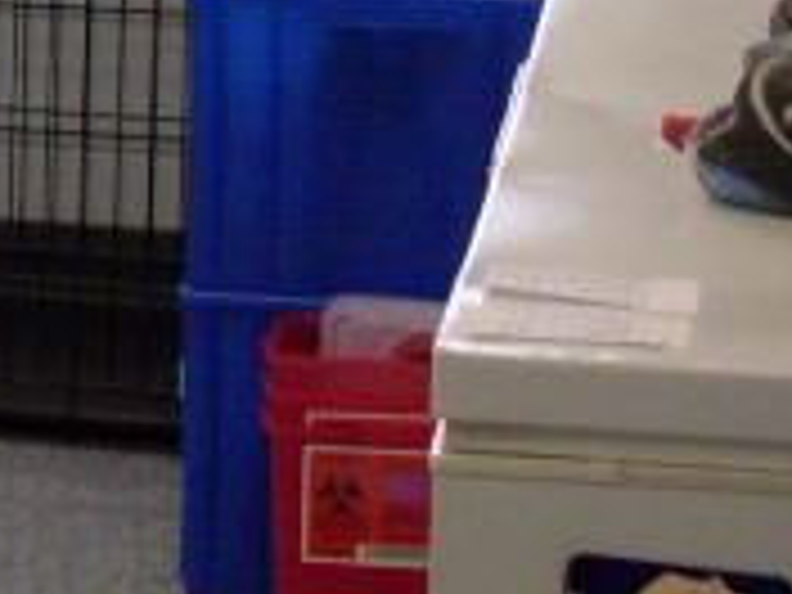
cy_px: -410
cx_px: -994
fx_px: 5056
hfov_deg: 8.3
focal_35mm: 221
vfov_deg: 6.6
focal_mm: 6.3
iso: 100
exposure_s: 1/45
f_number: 2.8
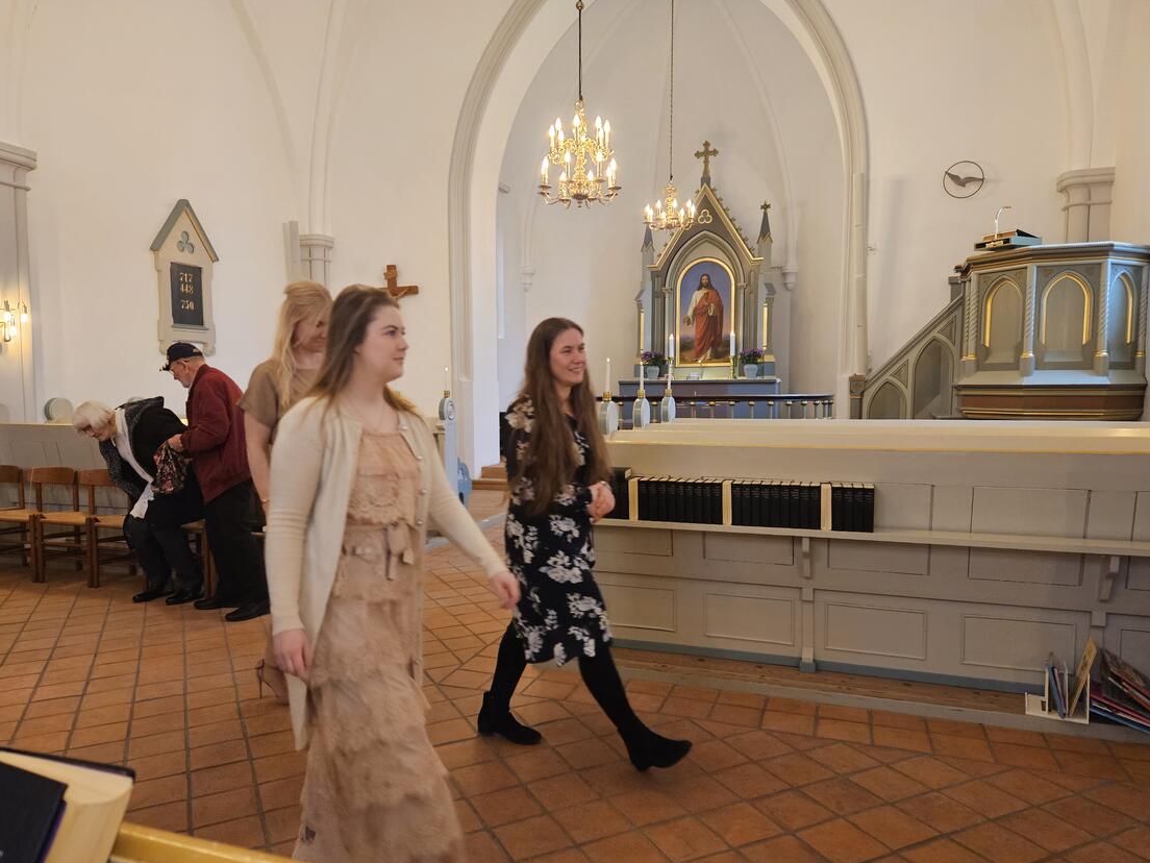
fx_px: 797
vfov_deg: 56.8
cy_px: 448
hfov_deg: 71.6
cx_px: 566
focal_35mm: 24
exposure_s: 1/100
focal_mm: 5.4
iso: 640
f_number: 1.8
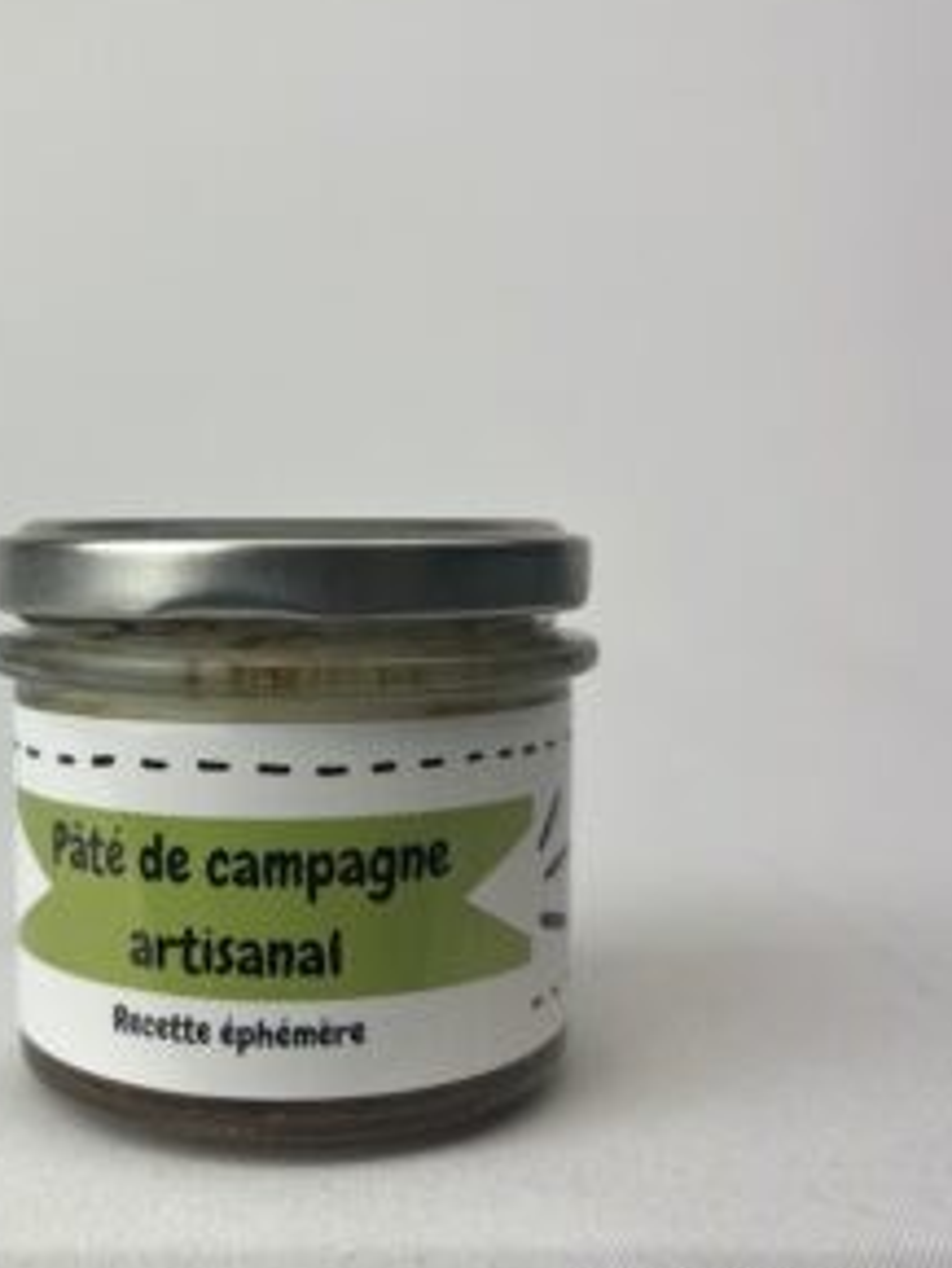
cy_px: 601
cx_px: 311
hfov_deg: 39.2
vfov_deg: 51.3
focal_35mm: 36
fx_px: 1319
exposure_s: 1/400
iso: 50
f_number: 1.6
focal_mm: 5.1
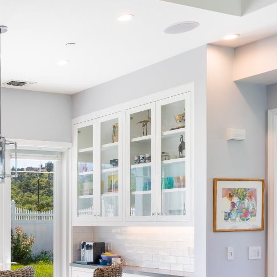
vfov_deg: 31.4
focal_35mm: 53
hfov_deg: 26.6
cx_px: -95
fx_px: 480
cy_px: 221
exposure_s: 1/4
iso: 100
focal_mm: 23
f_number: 14
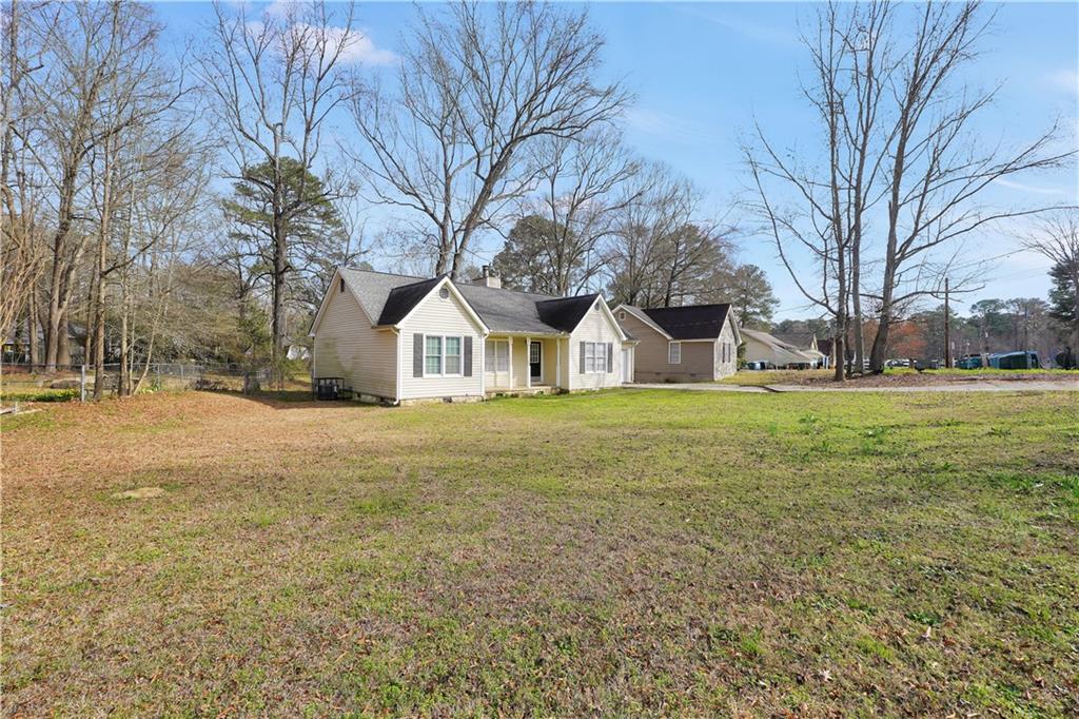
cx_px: 540
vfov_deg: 77.3
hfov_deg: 100.4
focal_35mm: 15
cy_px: 360
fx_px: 449
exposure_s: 1/125
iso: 100
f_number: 9
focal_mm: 10
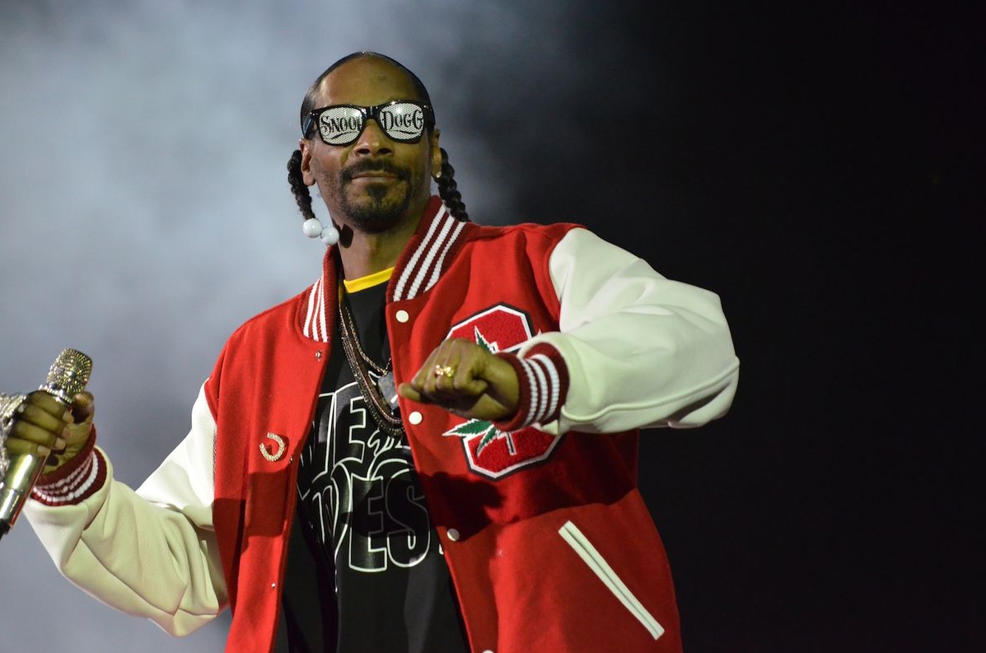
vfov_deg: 6.3
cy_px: 309
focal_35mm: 217
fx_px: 5919
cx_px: 477
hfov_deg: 9.5
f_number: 2.8
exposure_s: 1/640
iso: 3200
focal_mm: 135
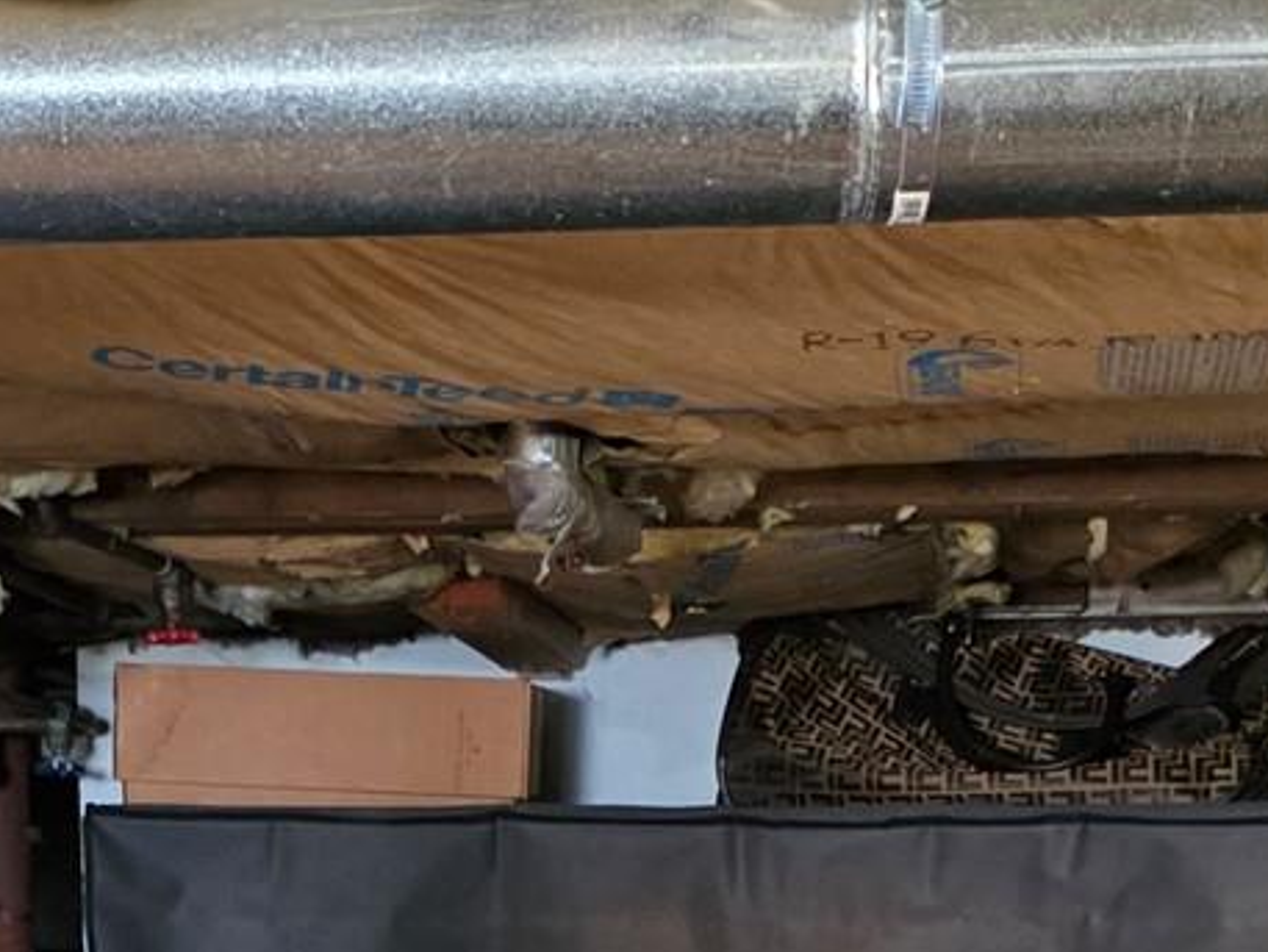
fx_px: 3774
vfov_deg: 13.2
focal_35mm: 103
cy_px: 1638
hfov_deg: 19.0
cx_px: 463
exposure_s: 1/60
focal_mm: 6.3
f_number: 1.7
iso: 1600
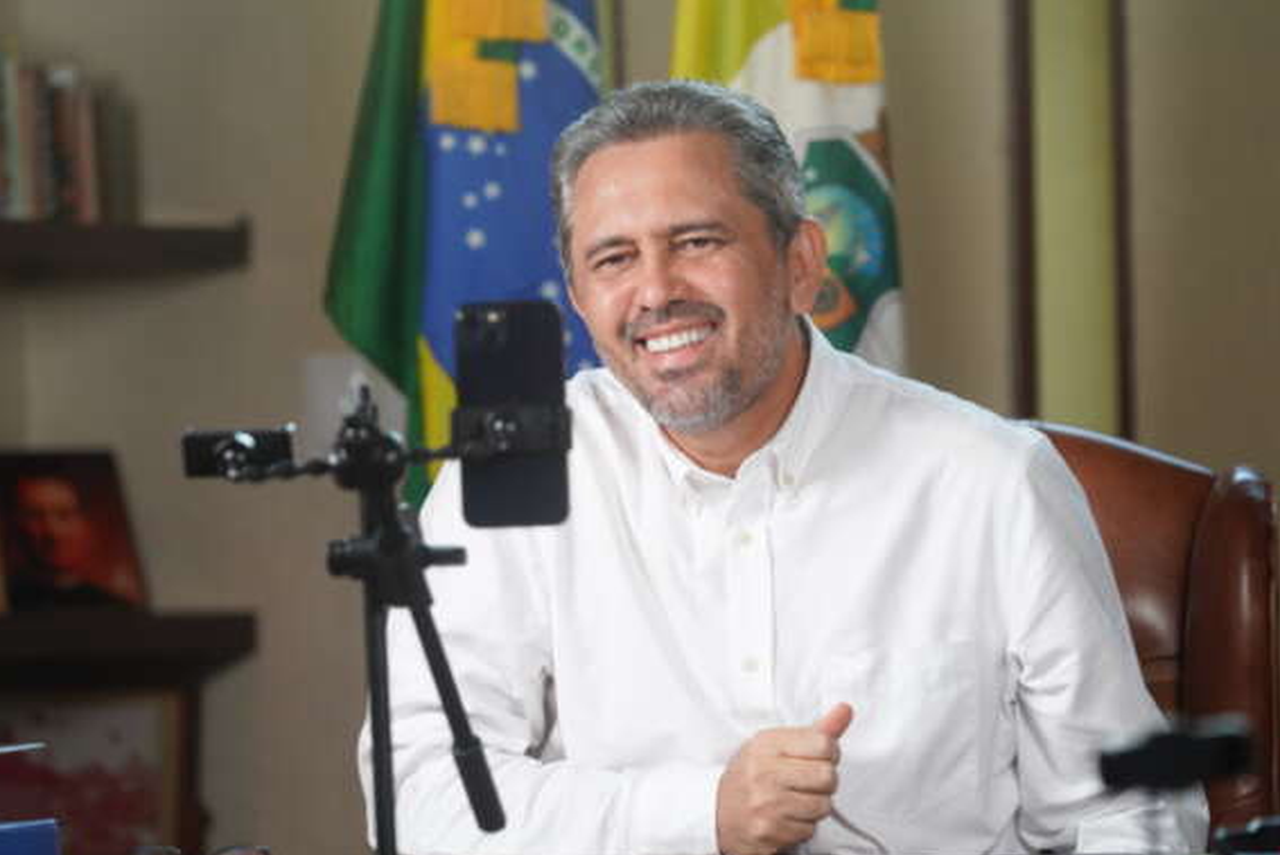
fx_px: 6440
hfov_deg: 11.4
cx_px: 623
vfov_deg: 7.6
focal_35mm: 181
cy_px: 432
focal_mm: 171
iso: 2000
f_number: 4.5
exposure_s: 1/160
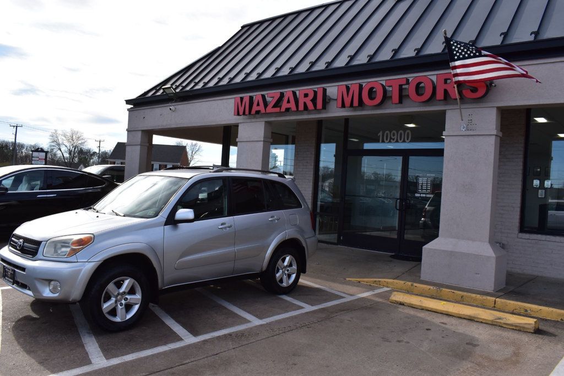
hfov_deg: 61.9
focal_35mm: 30
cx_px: 282
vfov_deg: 43.6
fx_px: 470
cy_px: 188
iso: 360
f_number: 11
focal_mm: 20
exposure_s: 1/500
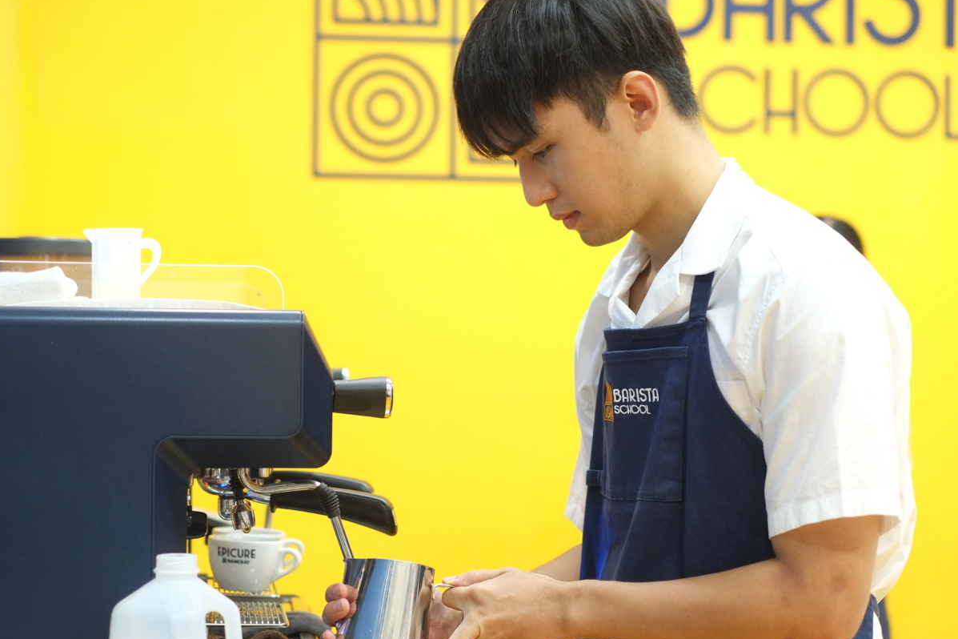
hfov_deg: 29.7
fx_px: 1809
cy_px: 355
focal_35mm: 68
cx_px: 467
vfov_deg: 20.0
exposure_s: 1/125
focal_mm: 35
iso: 1000
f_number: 1.8
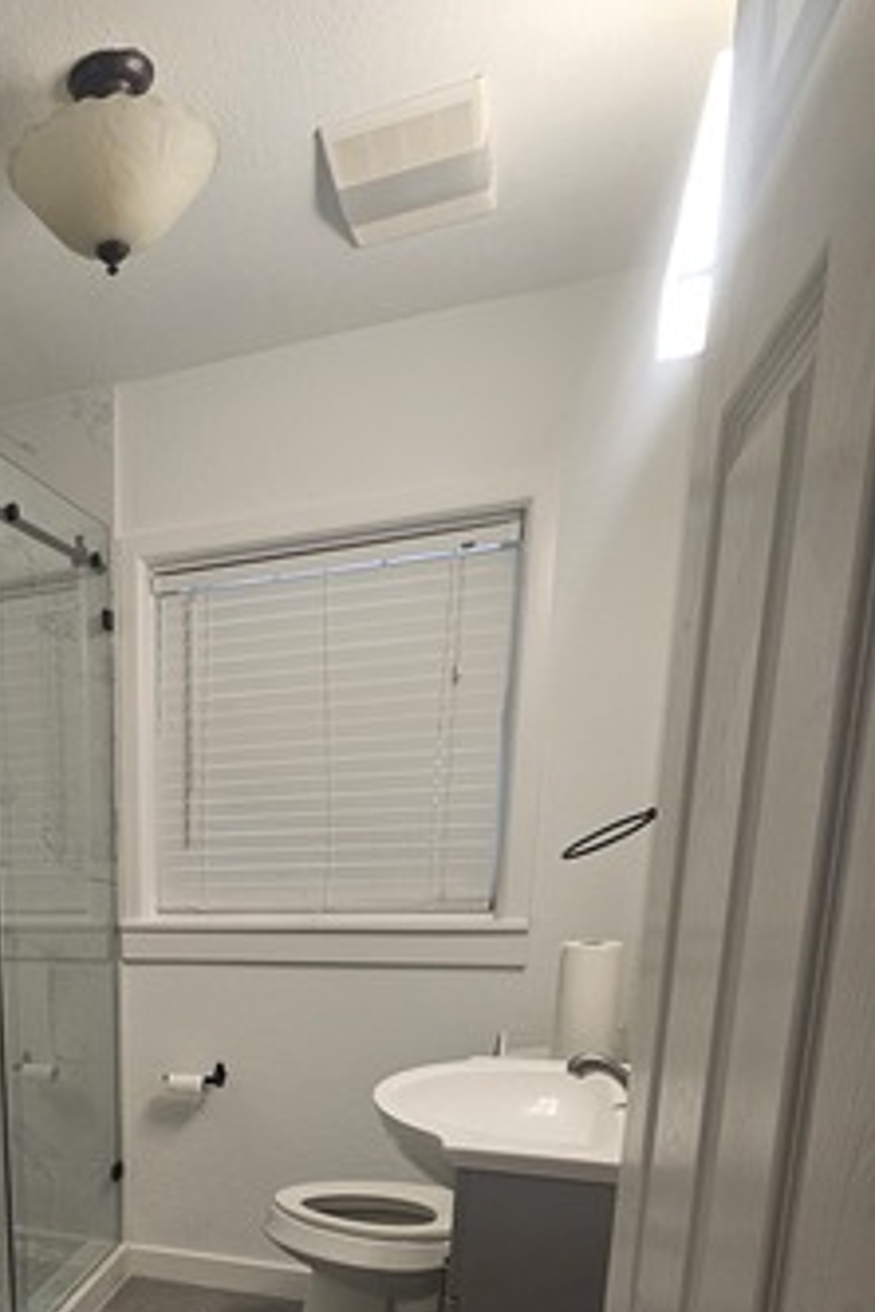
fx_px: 948
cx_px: -8
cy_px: 1087
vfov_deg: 62.3
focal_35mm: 26
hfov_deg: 42.5
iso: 125
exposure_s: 1/60
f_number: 2.2
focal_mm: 2.2
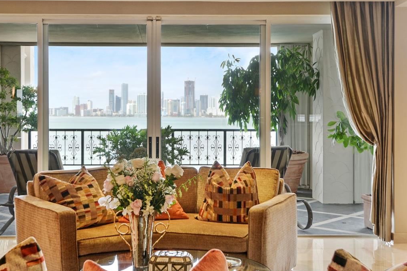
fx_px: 622
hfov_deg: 36.2
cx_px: 176
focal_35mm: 55
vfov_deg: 24.5
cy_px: 105
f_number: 8
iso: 250
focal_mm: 35
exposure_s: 1/13
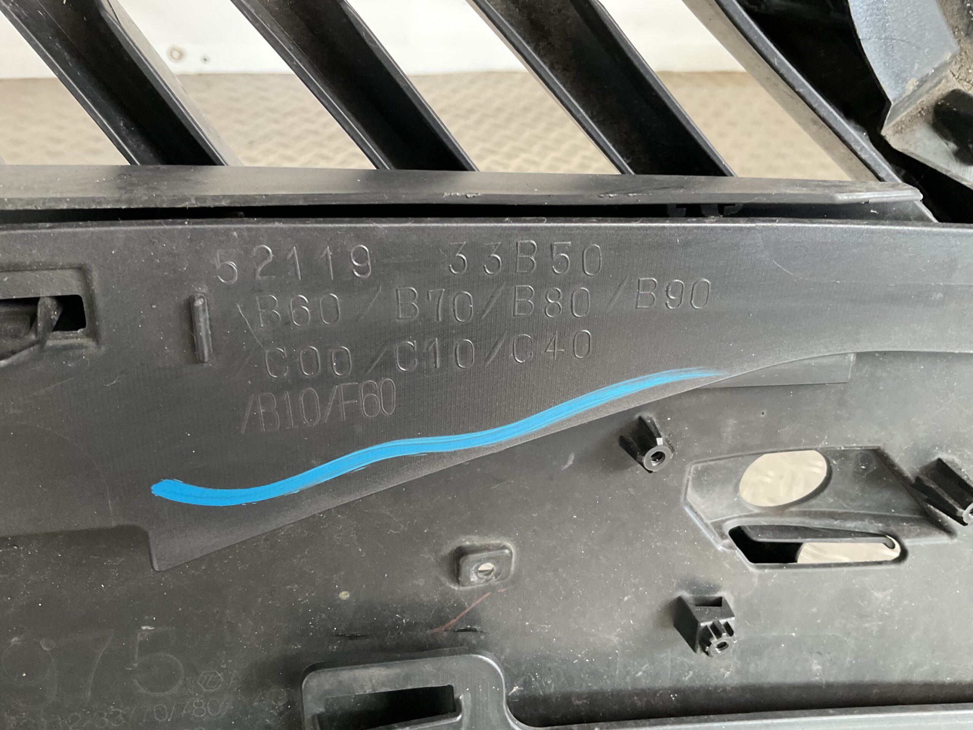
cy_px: 365
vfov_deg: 48.2
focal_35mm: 29
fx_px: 815
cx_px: 486
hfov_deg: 61.7
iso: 250
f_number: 1.8
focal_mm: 3
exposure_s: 1/30
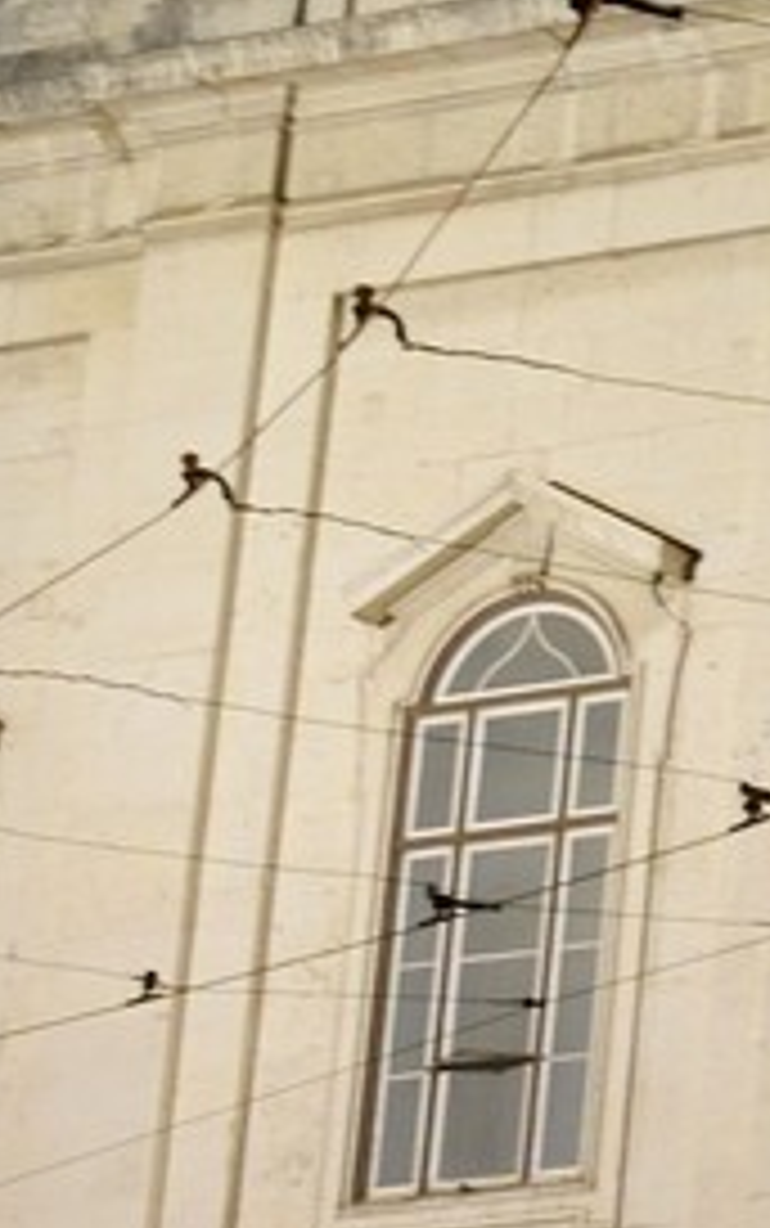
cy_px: 1266
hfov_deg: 6.5
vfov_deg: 12.4
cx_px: 2936
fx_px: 5598
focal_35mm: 167
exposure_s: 1/13
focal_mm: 18.5
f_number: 4
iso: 800
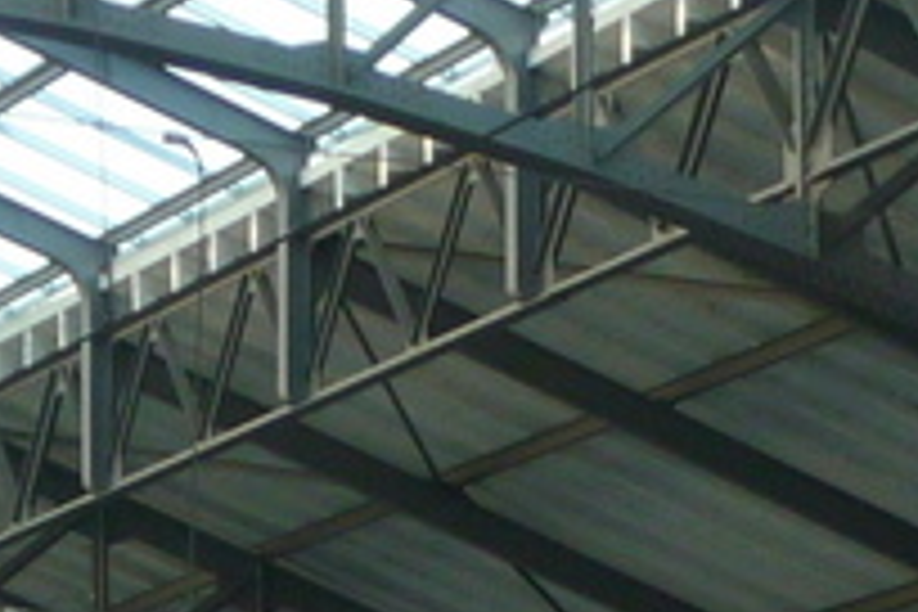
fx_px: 6502
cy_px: 1516
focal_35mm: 255
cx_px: 585
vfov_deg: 5.2
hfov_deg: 8.1
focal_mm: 8.5
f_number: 4.2
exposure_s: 1/40
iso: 125
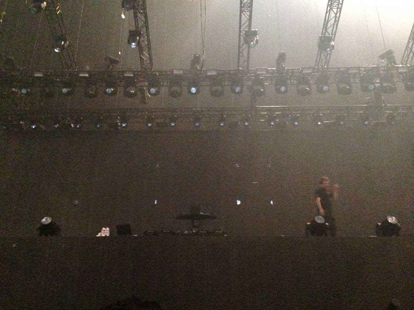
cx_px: 207
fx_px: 789
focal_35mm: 66
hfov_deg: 29.4
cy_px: 155
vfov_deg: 22.3
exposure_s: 1/15
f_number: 2.4
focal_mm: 4.12
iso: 2000
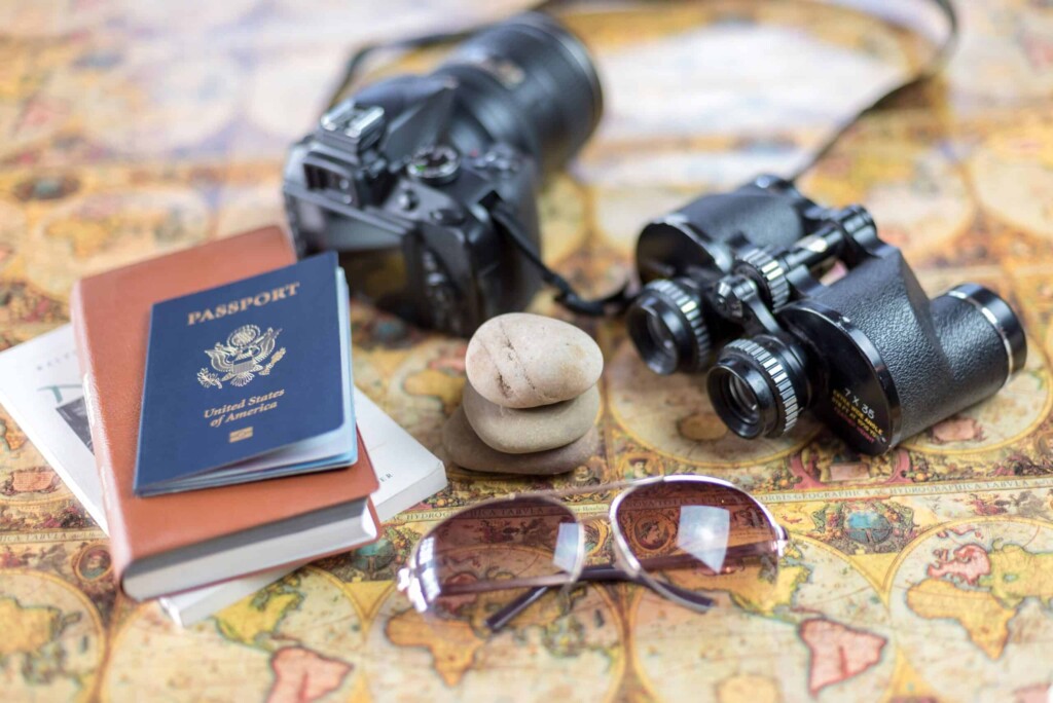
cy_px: 352
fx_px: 1463
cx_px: 526
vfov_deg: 27.0
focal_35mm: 50
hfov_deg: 39.6
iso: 400
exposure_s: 1/160
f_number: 2
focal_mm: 50
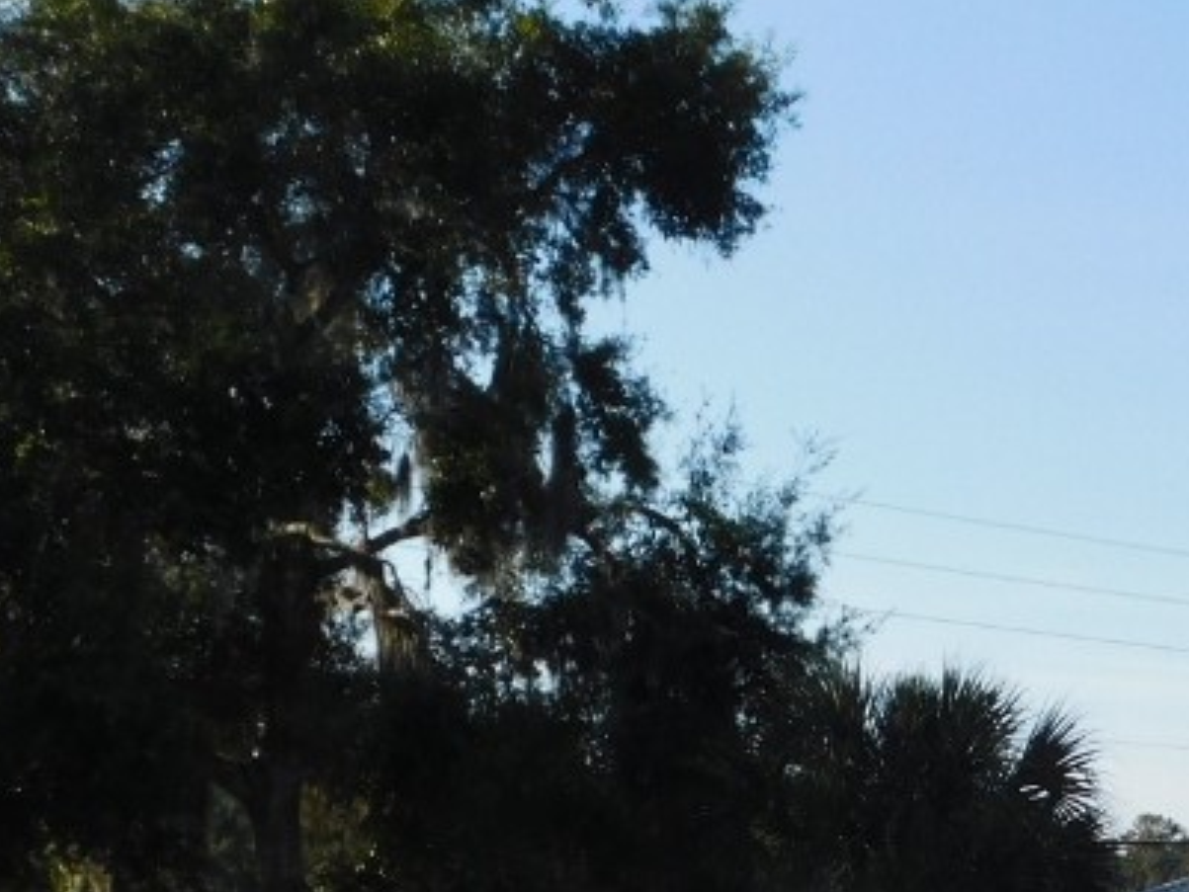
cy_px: 895
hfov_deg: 20.9
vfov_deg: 15.8
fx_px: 3161
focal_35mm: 92
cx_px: 1067
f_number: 3.5
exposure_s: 1/1000
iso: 125
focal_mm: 6.3
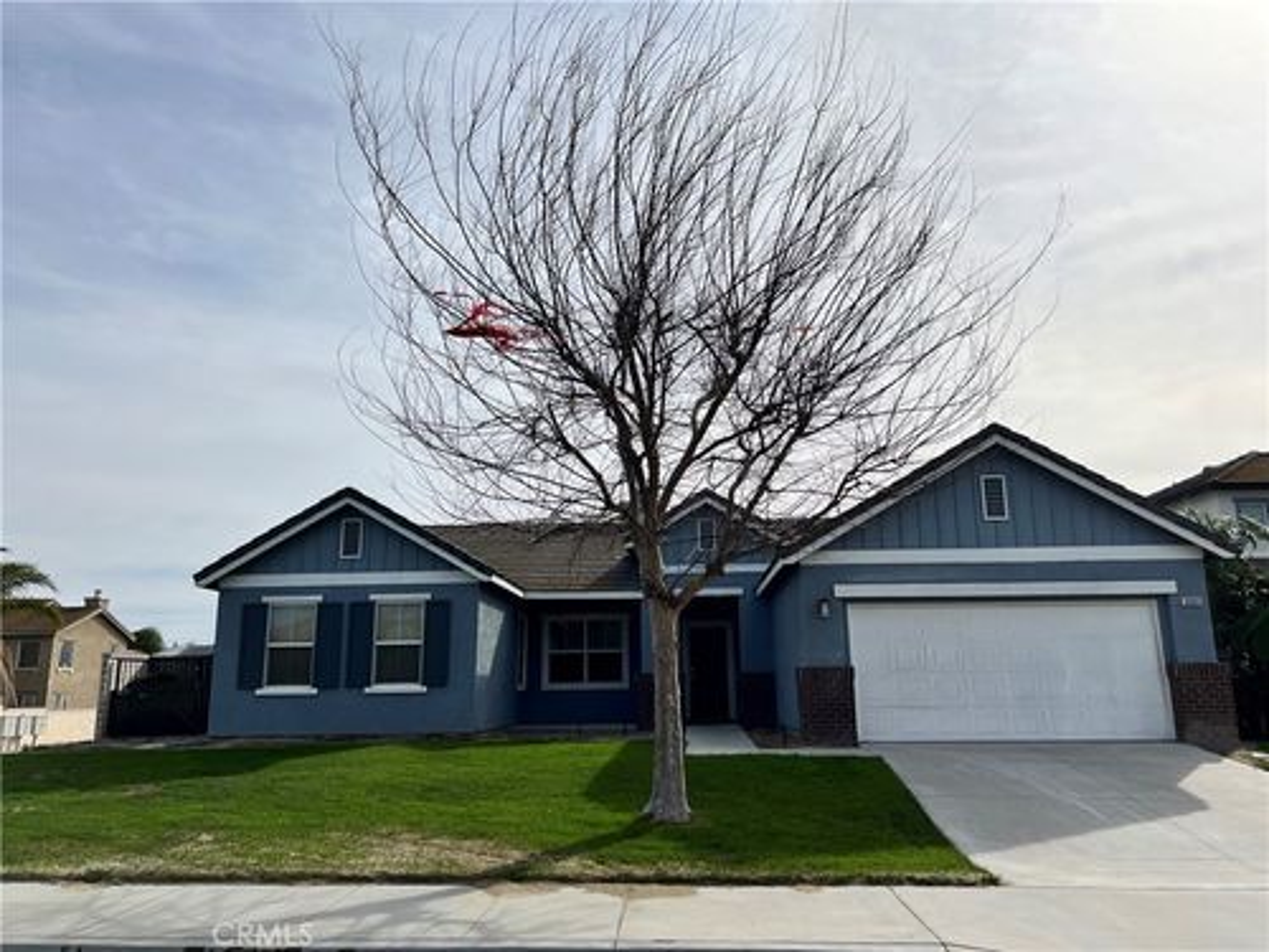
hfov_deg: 67.3
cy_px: 476
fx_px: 953
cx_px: 634
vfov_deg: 53.1
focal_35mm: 26
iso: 50
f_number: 1.5
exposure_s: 1/11364
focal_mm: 5.7
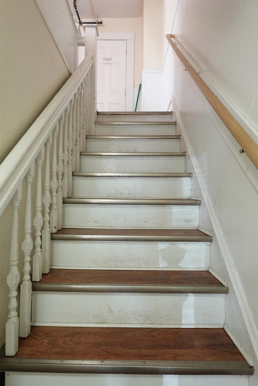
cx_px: 129
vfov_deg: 84.0
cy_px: 193
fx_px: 215
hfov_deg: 61.9
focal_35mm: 20
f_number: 2
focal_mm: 7.6
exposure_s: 1/80
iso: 1250
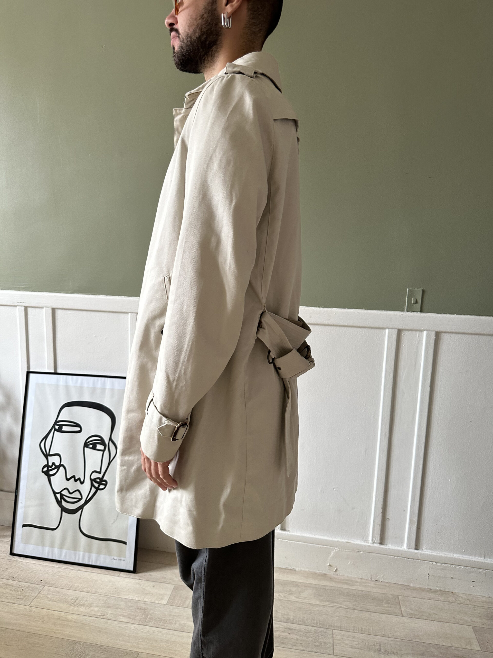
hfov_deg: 56.8
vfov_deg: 71.6
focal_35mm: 24
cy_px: 329
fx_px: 456
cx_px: 246
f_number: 1.78
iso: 250
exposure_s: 1/60
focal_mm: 6.86
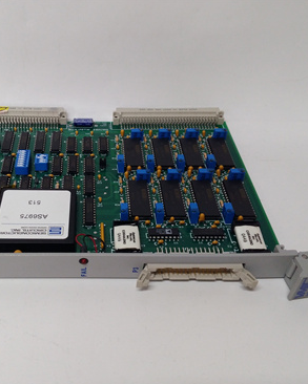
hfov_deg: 40.5
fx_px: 410
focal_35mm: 36
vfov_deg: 50.3
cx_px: 96
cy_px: 194
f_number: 2
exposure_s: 1/33
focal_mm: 3.79
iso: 194
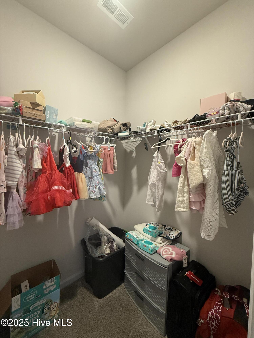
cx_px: 127
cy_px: 169
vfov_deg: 102.1
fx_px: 137
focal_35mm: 14
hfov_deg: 85.7
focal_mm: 2.22
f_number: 2.2
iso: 320
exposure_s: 1/60
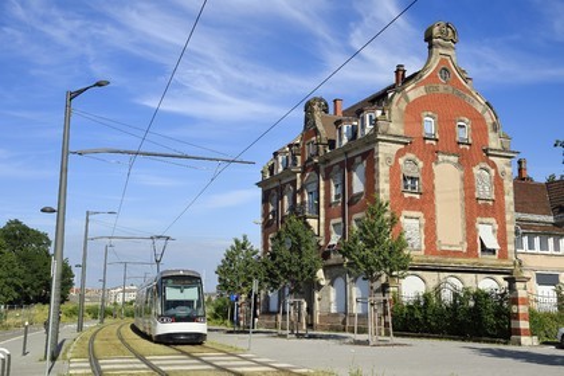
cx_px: 282
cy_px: 188
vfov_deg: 31.9
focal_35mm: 42
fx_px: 658
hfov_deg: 46.4
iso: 200
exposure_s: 1/500
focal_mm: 42
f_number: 10
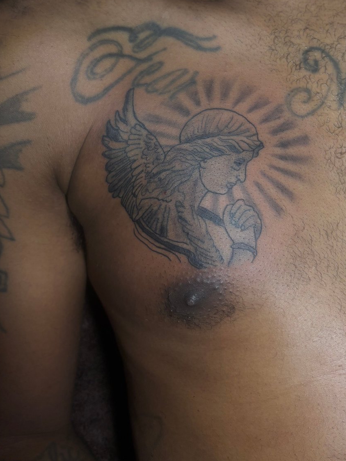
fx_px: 493
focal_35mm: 37
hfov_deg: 38.5
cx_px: 203
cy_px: 140
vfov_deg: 49.0
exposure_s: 1/120
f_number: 1.6
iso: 64
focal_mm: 5.96
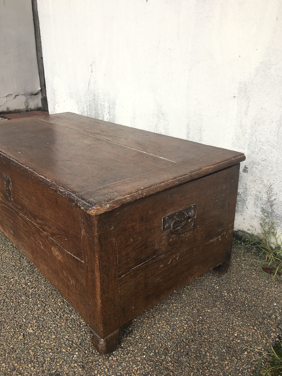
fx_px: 315
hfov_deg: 48.2
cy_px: 188
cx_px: 141
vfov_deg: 61.7
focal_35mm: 29
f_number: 2.2
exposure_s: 1/1261
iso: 25
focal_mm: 4.15
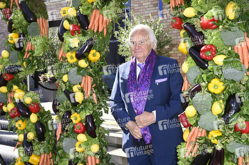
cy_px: 82
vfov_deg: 31.8
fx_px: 290
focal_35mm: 42
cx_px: 124
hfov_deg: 46.4
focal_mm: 42
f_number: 5.6
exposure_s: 1/160
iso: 200
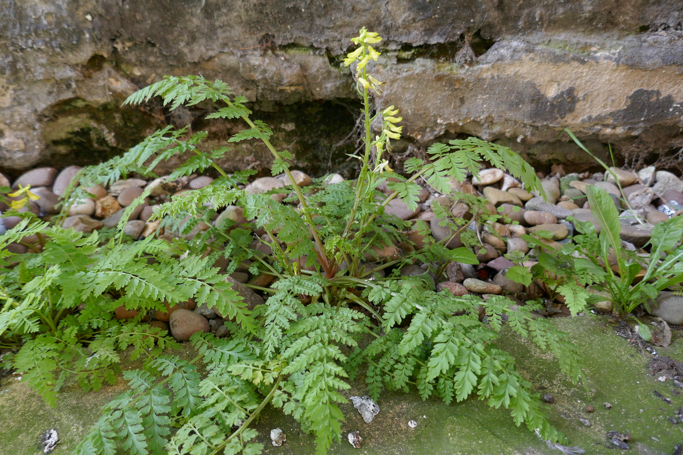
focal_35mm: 25
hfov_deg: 71.5
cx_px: 342
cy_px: 228
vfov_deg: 51.3
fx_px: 474
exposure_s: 1/60
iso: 125
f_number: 2.8
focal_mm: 9.1
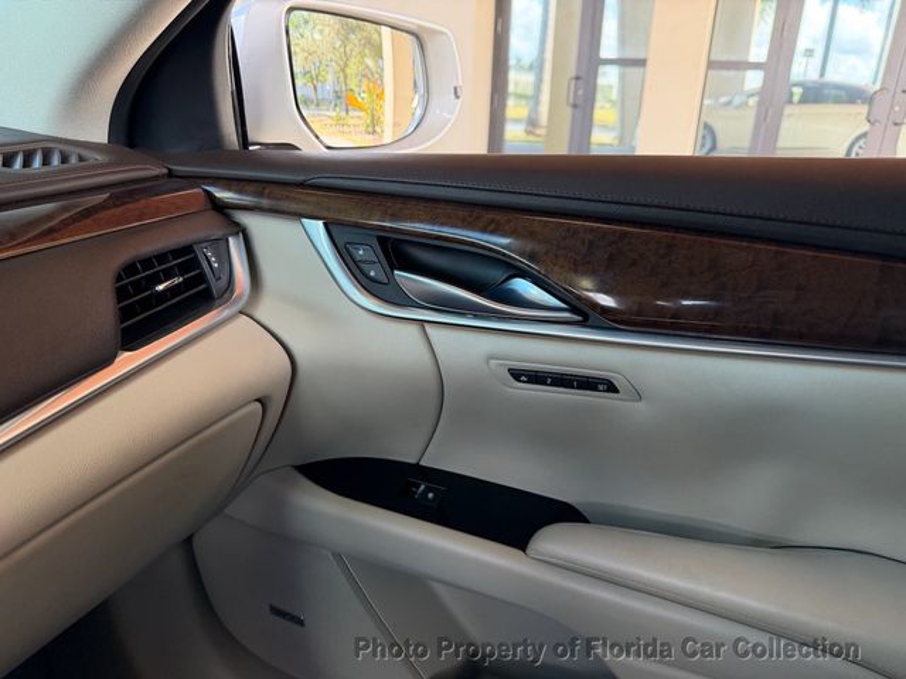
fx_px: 628
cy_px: 340
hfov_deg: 71.6
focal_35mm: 24
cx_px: 453
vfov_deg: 56.8
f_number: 1.78
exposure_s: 1/210
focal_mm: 6.76
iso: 200
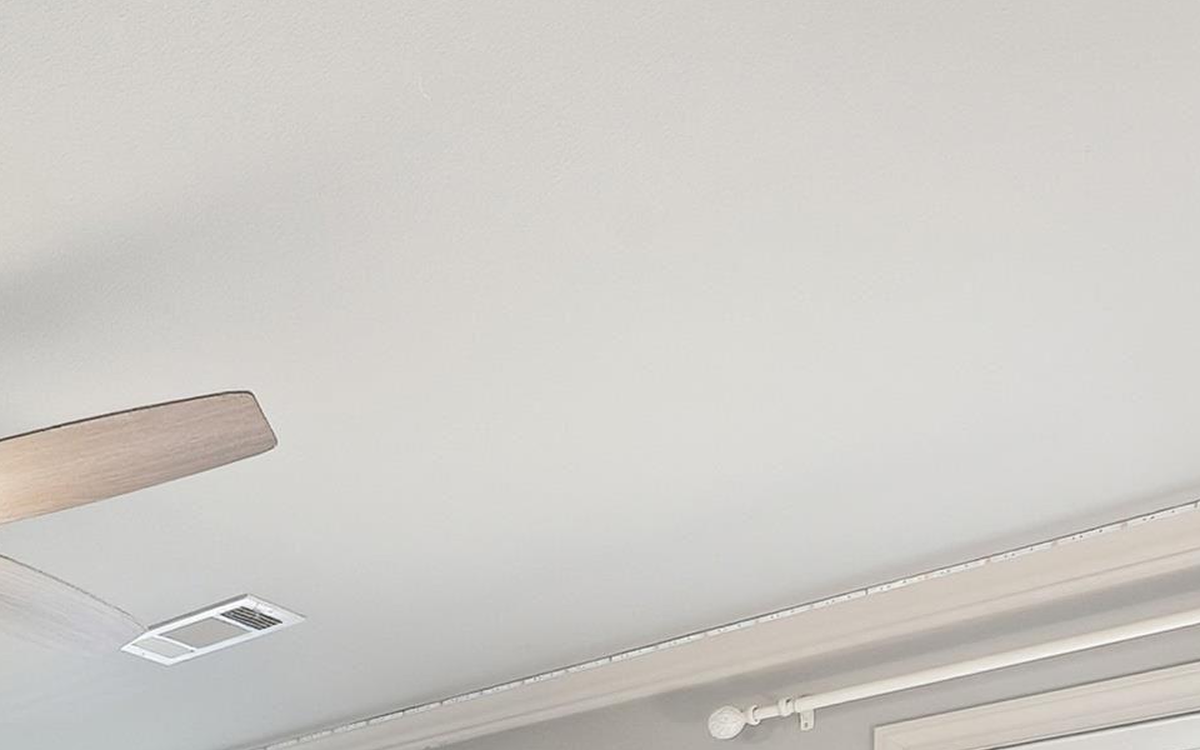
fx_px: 1668
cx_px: -212
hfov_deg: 33.0
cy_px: 1245
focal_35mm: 51
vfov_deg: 20.2
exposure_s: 1/40
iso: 250
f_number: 9
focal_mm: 16
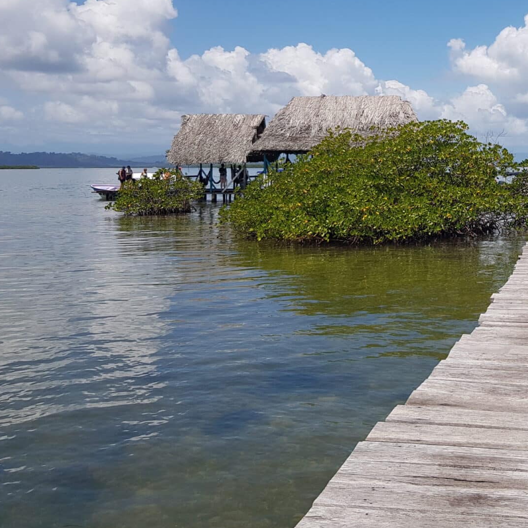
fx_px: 759
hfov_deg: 36.0
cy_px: 167
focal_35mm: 44
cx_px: 477
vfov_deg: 37.8
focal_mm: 4.2
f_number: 1.7
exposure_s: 1/3224
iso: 40
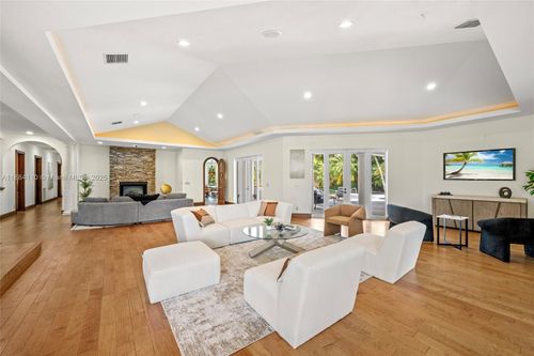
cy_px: 178
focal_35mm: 14
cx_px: 267
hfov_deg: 104.3
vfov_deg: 81.2
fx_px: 208
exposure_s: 1/15
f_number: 8
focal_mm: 14
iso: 500
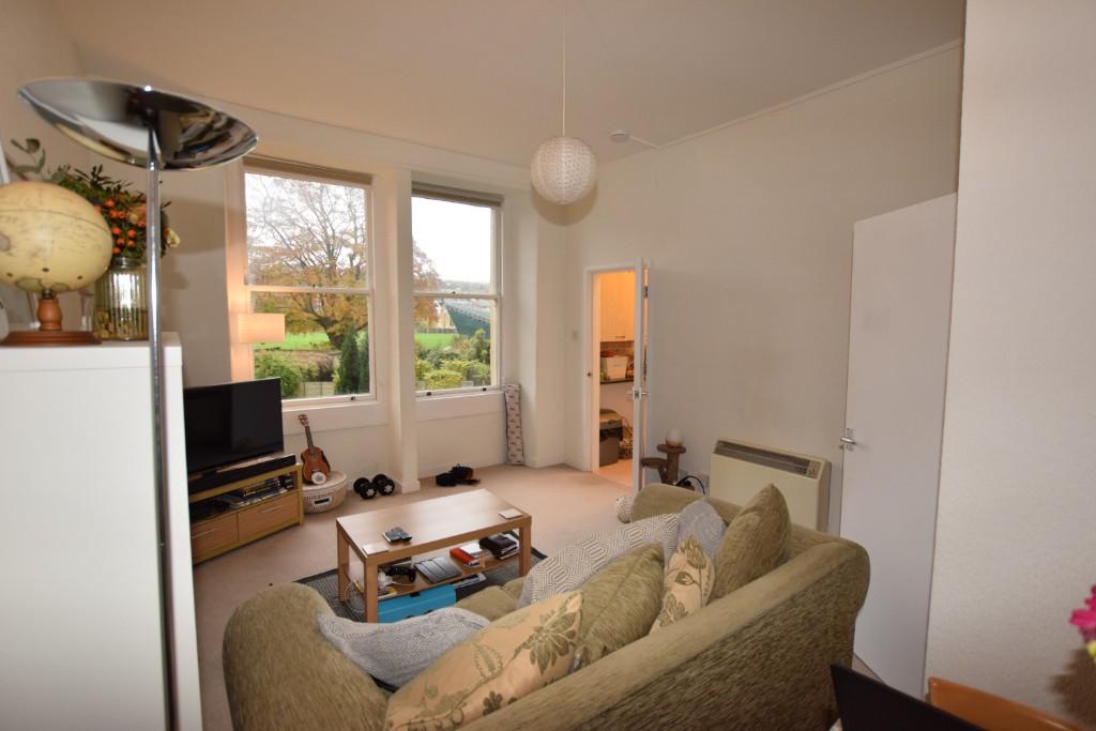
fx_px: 502
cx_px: 548
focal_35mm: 16
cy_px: 366
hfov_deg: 95.0
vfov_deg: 72.1
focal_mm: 11
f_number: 3.5
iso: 1000
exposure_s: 1/200
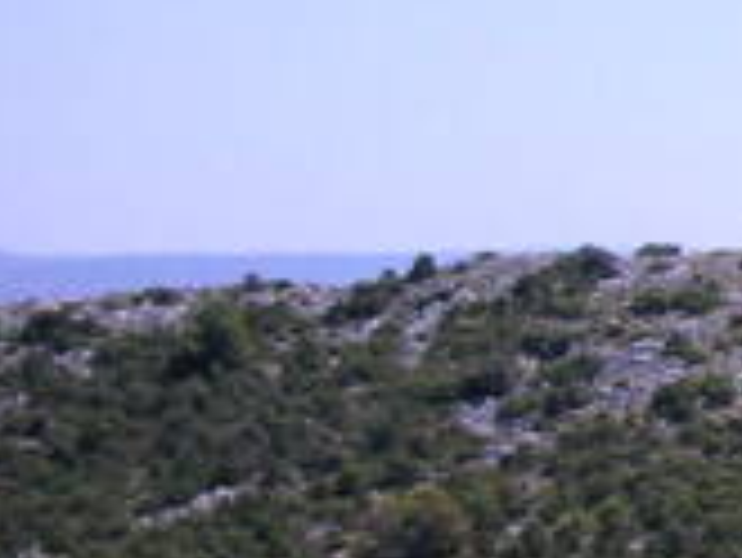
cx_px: 1637
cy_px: 225
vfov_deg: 8.3
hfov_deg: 10.0
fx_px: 3840
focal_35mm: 179
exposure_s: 1/180
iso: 50
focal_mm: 6.1
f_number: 6.7
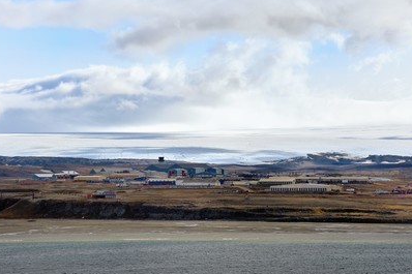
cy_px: 144
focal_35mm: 211
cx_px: 208
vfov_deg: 6.5
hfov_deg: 9.8
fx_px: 2414
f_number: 8
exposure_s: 1/1000
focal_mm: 200
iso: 200
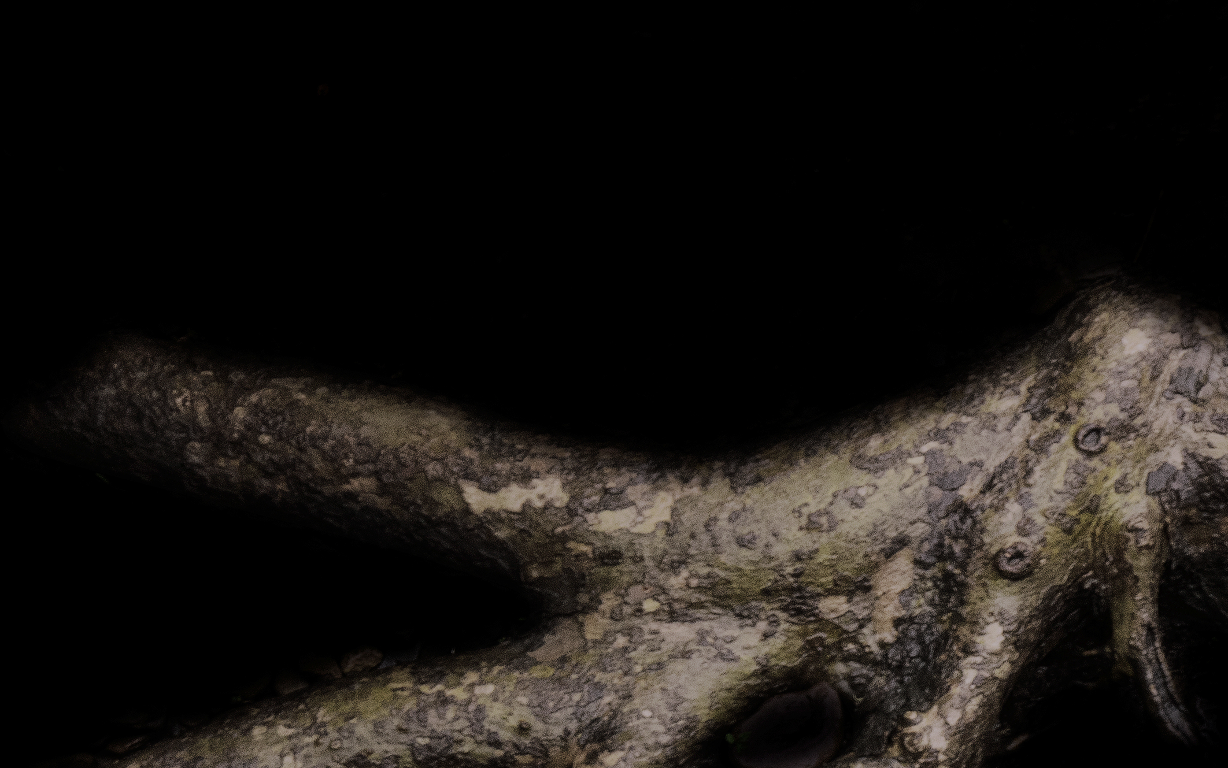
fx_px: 9171
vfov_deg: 4.8
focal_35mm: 274
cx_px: 1166
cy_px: 673
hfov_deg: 7.6
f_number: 10
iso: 400
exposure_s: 1/8
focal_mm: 50.23
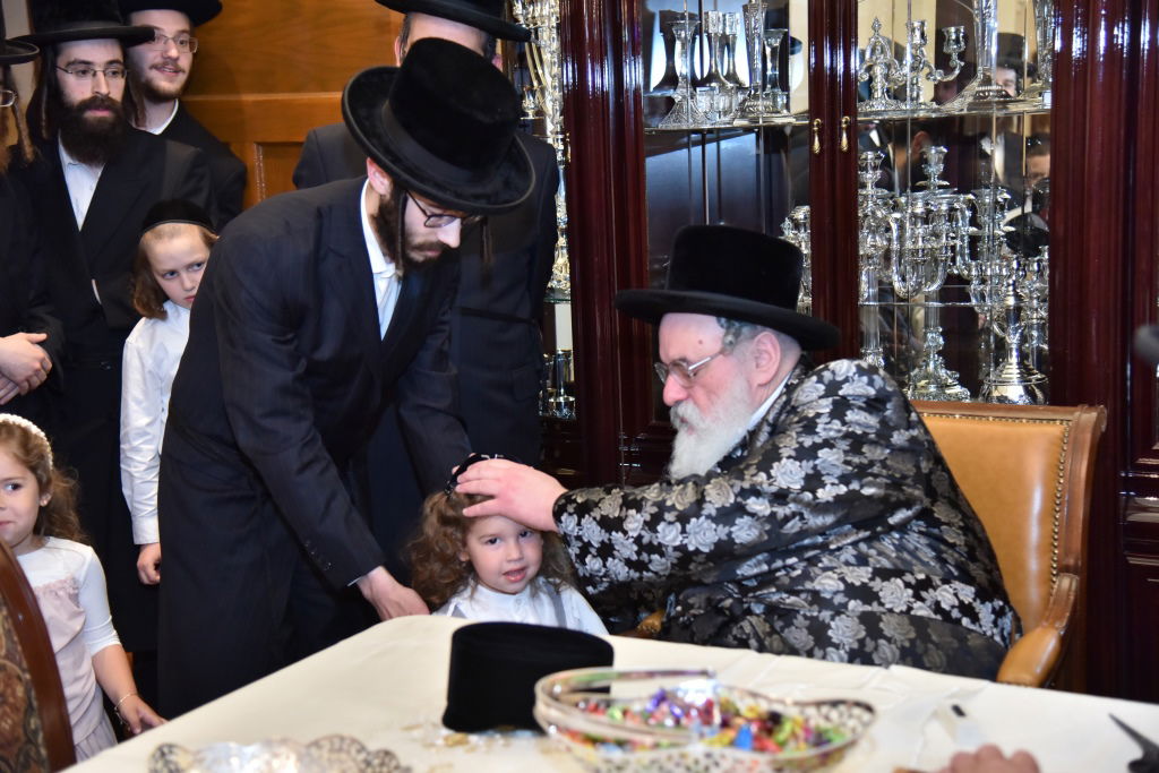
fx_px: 1674
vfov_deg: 26.0
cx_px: 580
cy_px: 386
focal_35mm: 52
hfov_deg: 38.2
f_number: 4
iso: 1600
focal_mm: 52
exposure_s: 1/160
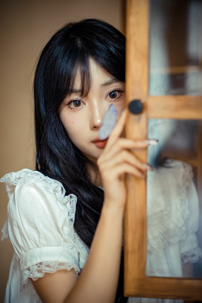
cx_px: 101
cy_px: 152
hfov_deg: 16.1
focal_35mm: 85
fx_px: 715
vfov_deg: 23.9
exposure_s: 1/200
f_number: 1.4
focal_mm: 85
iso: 2000
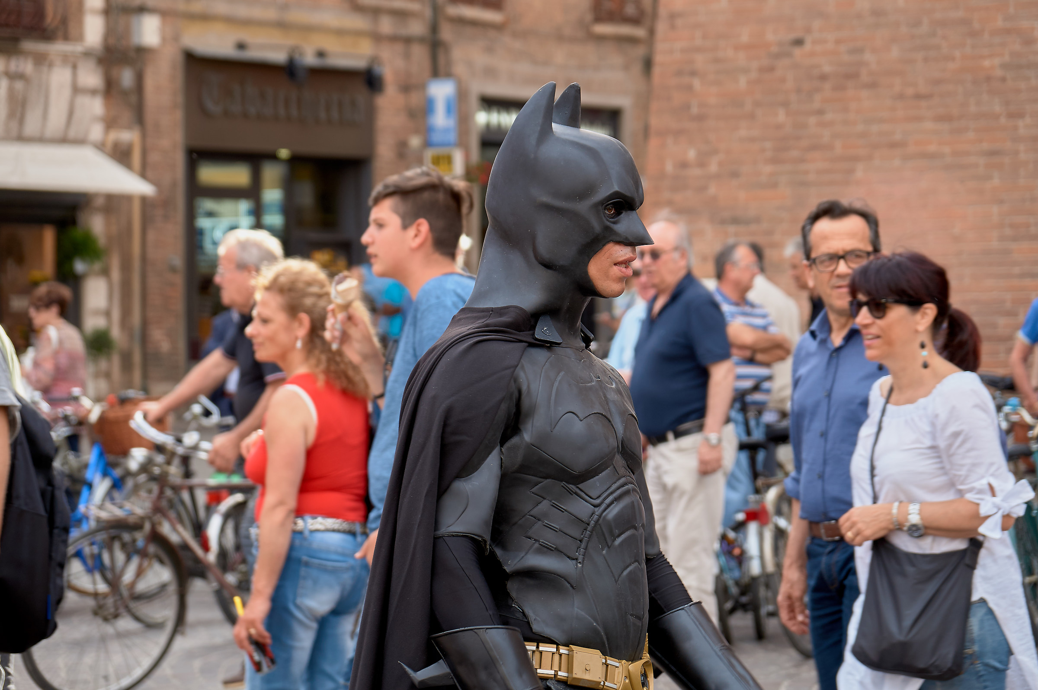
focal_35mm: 105
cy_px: 345
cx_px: 519
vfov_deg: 13.0
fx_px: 3026
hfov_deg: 19.5
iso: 100
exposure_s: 1/125
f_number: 4
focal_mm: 70
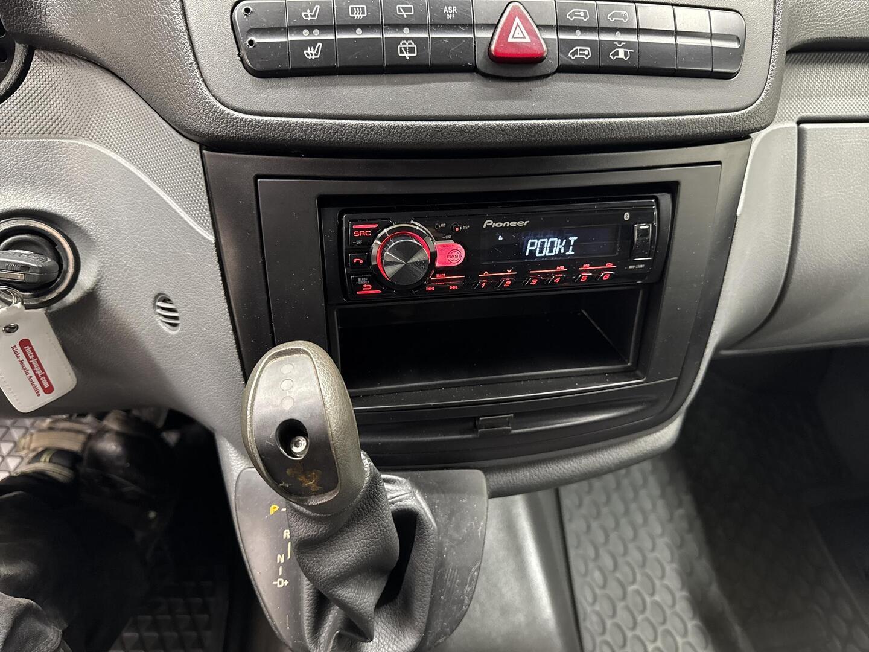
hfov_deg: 71.6
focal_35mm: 24
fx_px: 602
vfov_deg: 56.8
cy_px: 326
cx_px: 434
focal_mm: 6.76
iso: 1000
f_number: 1.78
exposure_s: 1/40
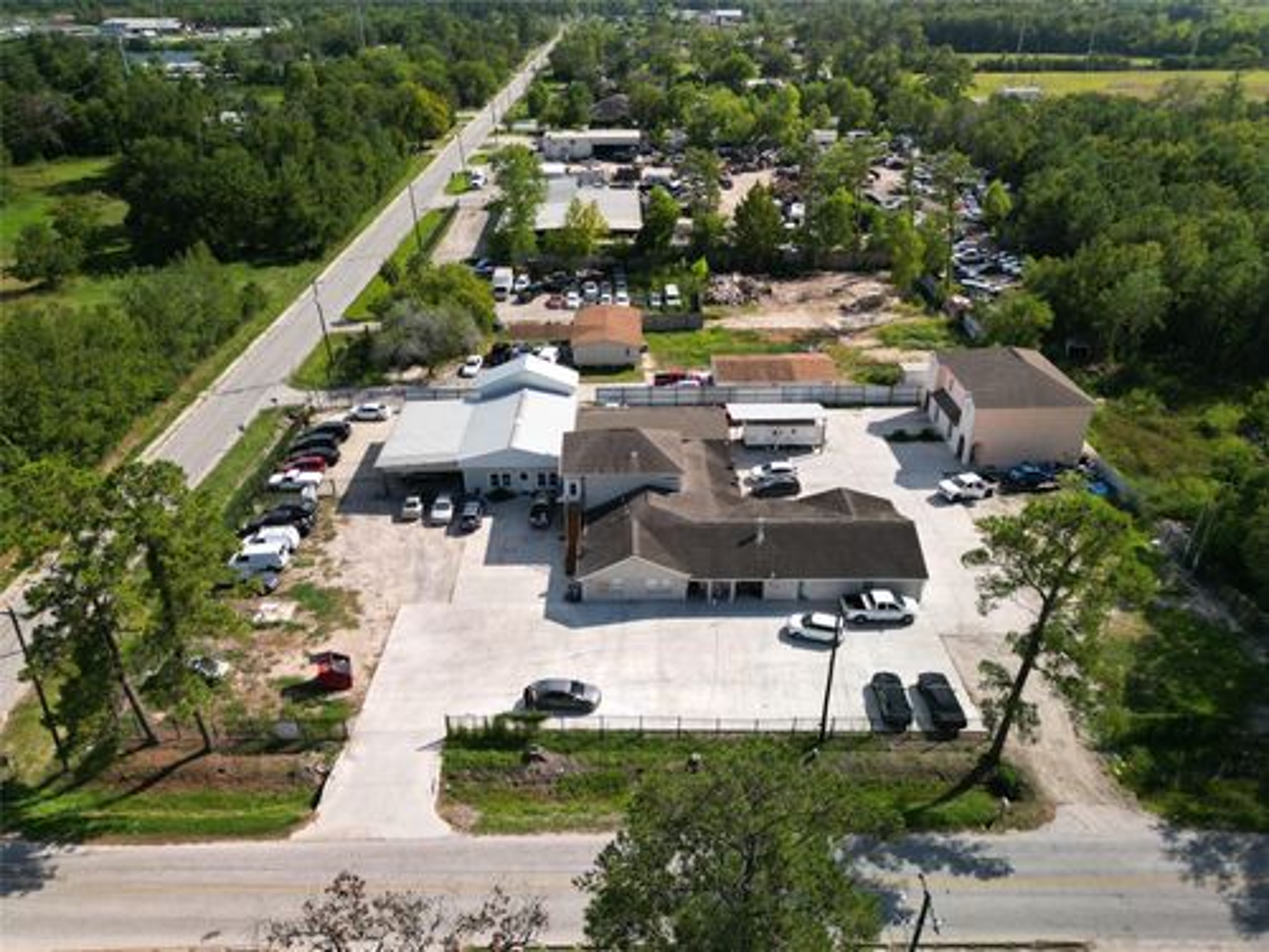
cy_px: 476
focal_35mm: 24
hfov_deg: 71.6
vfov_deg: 56.8
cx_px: 634
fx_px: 880
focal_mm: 6.72
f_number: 1.7
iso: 120
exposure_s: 1/125
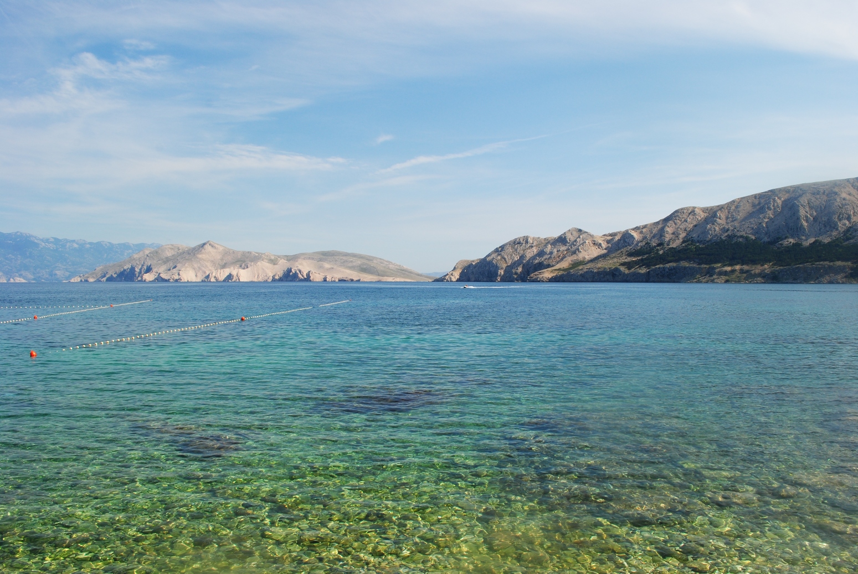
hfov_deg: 67.3
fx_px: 644
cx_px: 429
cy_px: 287
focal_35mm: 27
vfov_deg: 48.1
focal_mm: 18
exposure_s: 1/250
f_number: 10
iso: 125
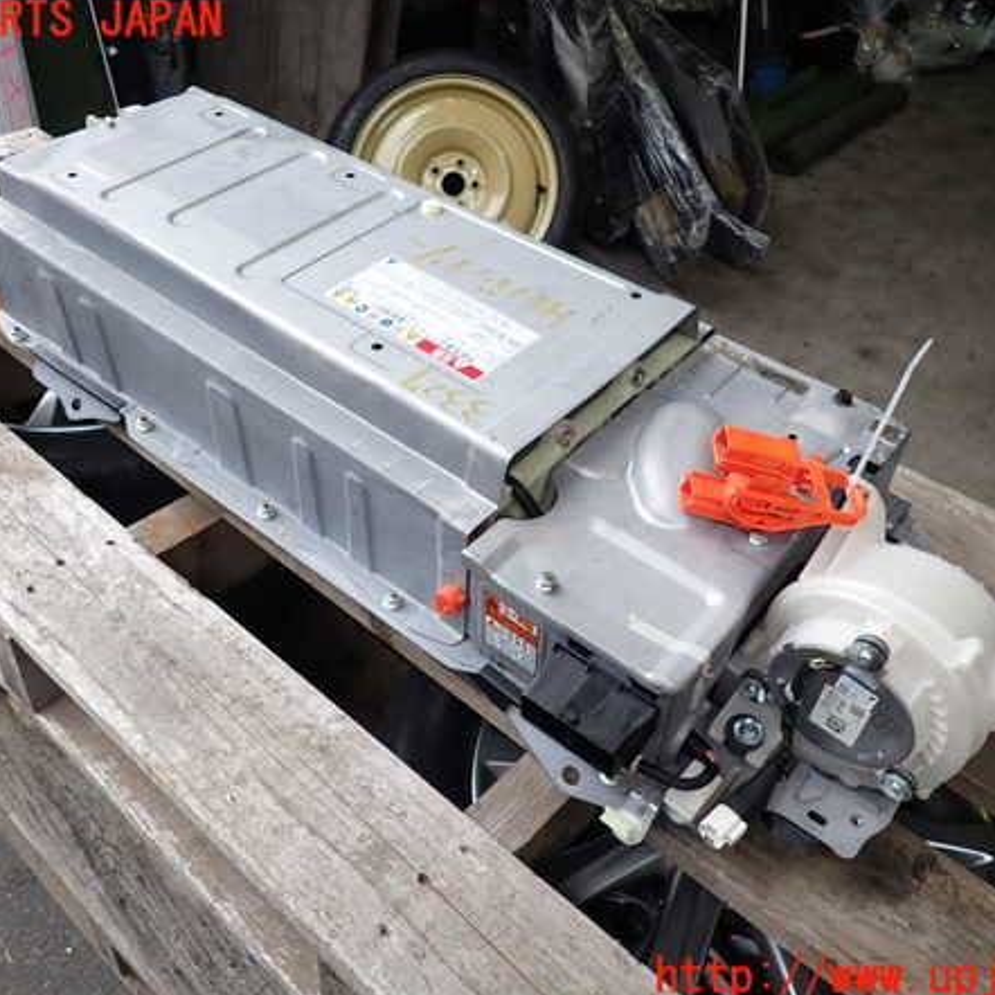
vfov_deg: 54.0
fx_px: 976
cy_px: 500
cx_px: 488
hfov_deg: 54.0
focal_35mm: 30
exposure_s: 1/160
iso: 100
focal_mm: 4.5
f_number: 2
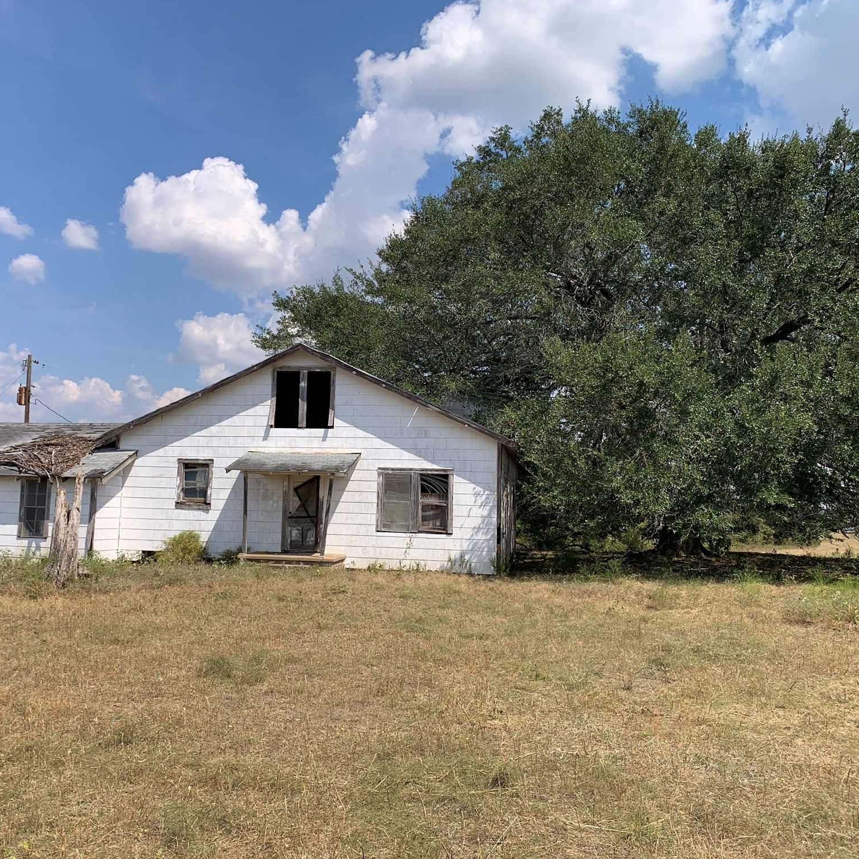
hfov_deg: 52.3
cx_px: 368
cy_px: 428
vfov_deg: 52.5
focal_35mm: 31
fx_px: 870
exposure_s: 1/2915
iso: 25
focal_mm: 4.25
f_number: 1.8
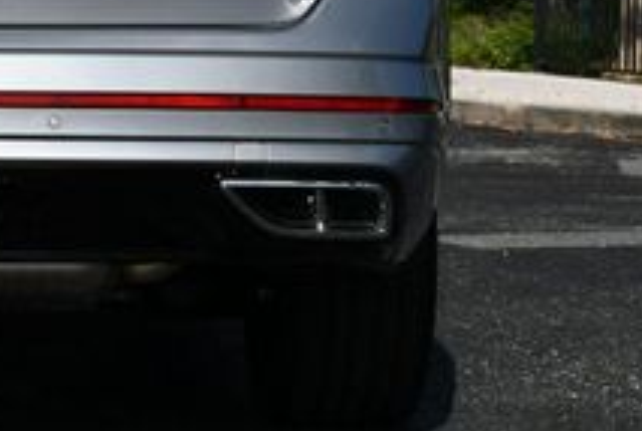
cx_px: -142
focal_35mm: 180
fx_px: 3217
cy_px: -78
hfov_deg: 11.2
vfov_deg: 7.6
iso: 100
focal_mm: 30
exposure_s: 1/400
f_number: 10
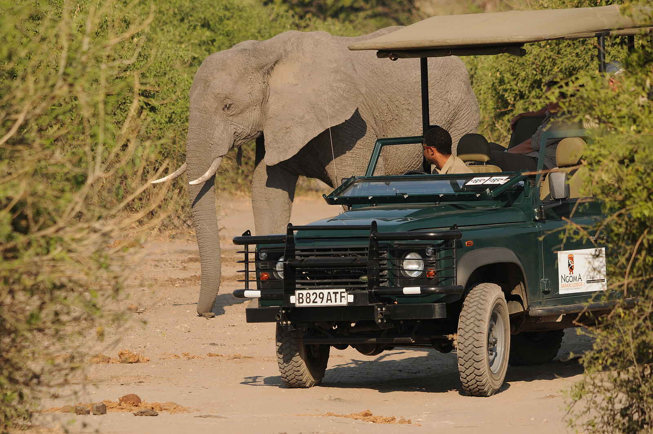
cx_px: 326
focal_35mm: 405
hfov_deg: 5.1
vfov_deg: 3.4
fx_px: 7338
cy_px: 217
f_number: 7.1
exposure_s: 1/800
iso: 200
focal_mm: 270
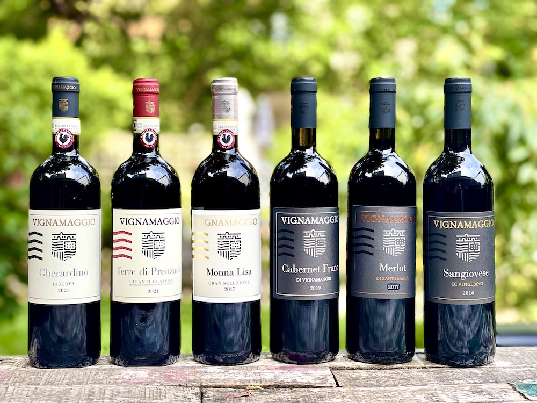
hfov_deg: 30.3
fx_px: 993
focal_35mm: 64
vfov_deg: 22.9
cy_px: 202
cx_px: 268
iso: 50
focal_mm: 7.5
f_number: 2.2
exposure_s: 1/121
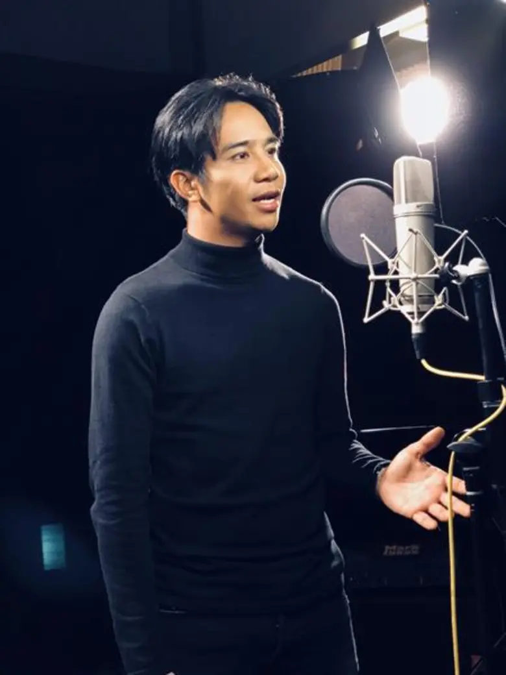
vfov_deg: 36.8
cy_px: 338
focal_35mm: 52
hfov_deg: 28.0
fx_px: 1013
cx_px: 253
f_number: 2.4
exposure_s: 1/50
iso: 125
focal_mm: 6
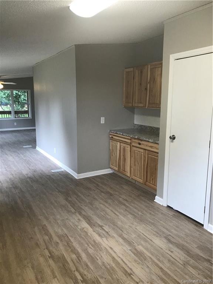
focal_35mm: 28
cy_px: 142
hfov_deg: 49.7
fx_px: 230
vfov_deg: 63.4
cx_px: 106
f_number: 1.8
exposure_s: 1/40
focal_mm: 3.99
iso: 25
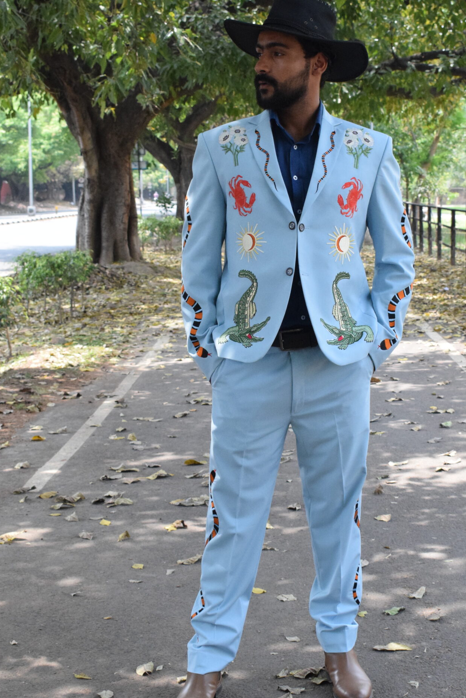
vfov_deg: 28.8
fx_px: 1359
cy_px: 308
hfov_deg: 19.4
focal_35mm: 70
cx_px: 297
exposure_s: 1/1250
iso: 3200
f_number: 7.1
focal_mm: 34
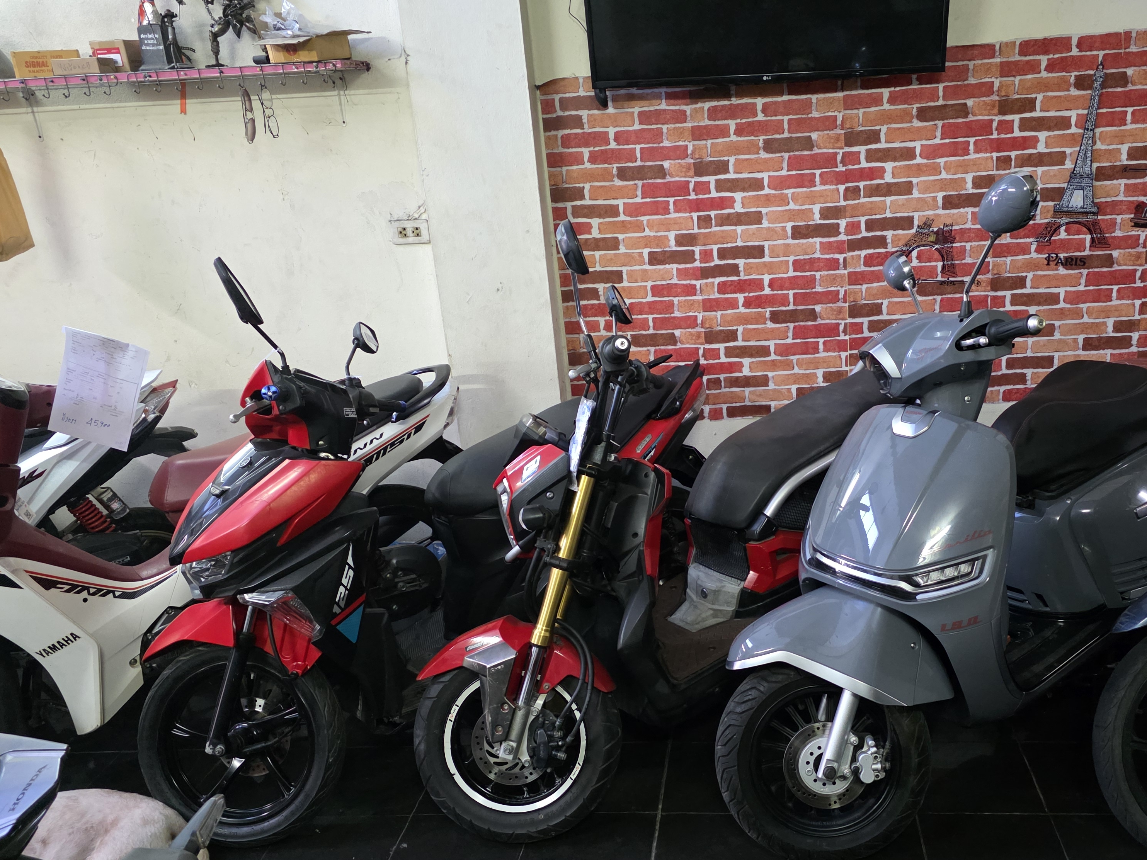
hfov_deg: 57.8
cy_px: 510
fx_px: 1027
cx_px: 704
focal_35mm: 31
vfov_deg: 45.2
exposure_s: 1/50
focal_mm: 6.3
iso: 1250
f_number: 1.7
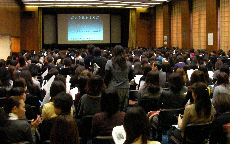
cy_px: 65
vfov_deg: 29.2
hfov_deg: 45.3
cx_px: 116
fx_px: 276
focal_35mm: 44
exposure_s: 1/15
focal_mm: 6.3
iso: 400
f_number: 3.5
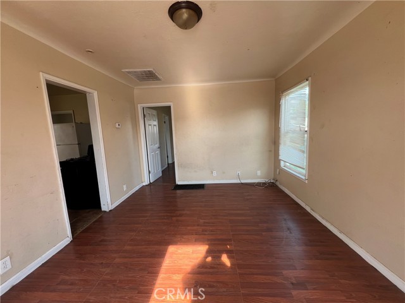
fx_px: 152
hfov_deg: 106.2
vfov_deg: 89.9
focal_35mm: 13
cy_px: 152
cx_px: 202
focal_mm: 1.57
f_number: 1.8
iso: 50
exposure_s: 1/99
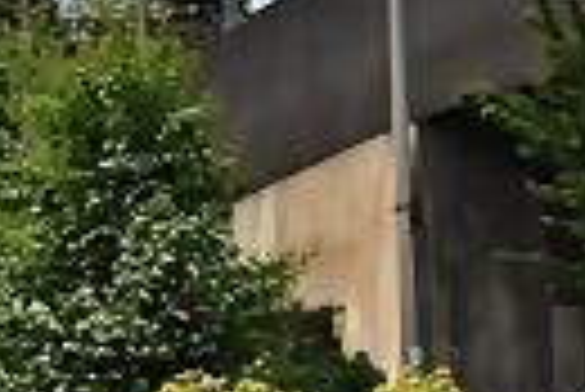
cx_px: -1692
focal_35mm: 707
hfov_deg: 2.8
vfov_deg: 1.9
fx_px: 11501
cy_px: -392
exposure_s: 1/250
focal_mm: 60
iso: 400
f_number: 11
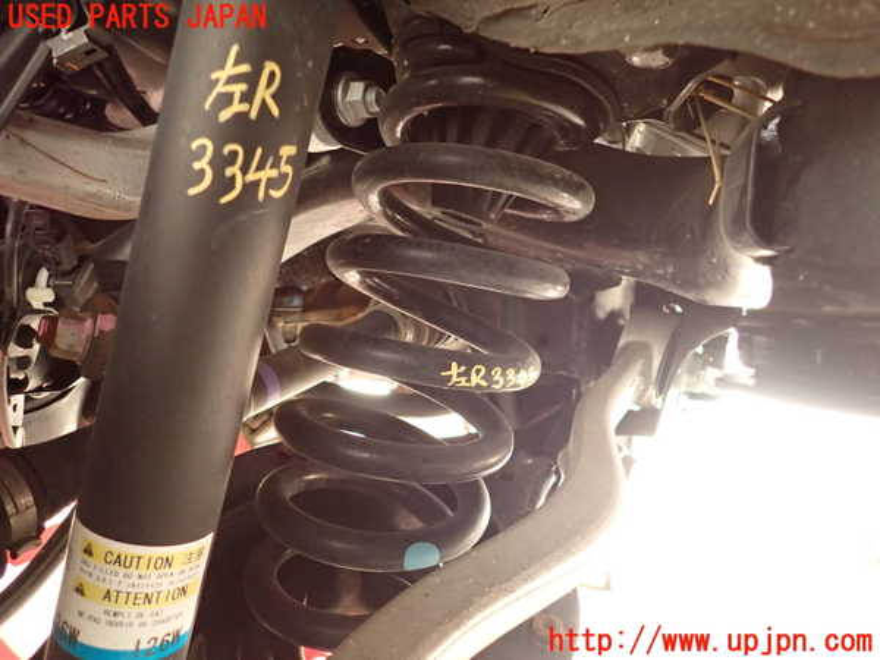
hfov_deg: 69.4
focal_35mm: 25
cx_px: 440
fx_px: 636
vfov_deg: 54.9
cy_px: 330
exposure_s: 1/30
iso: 640
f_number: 2
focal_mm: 4.5
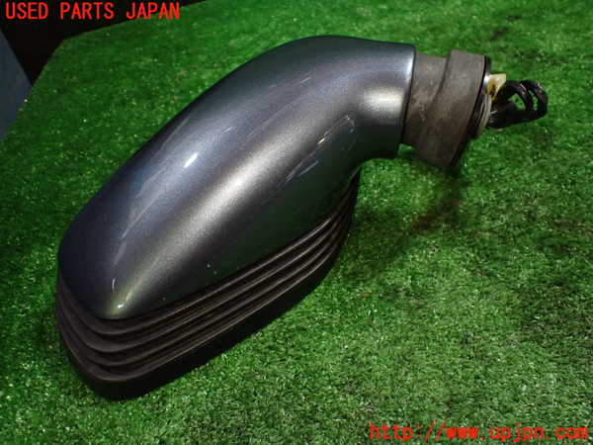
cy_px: 222
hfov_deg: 60.0
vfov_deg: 46.8
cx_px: 296
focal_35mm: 30
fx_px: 514
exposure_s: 1/125
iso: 640
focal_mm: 5.4
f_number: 2.3
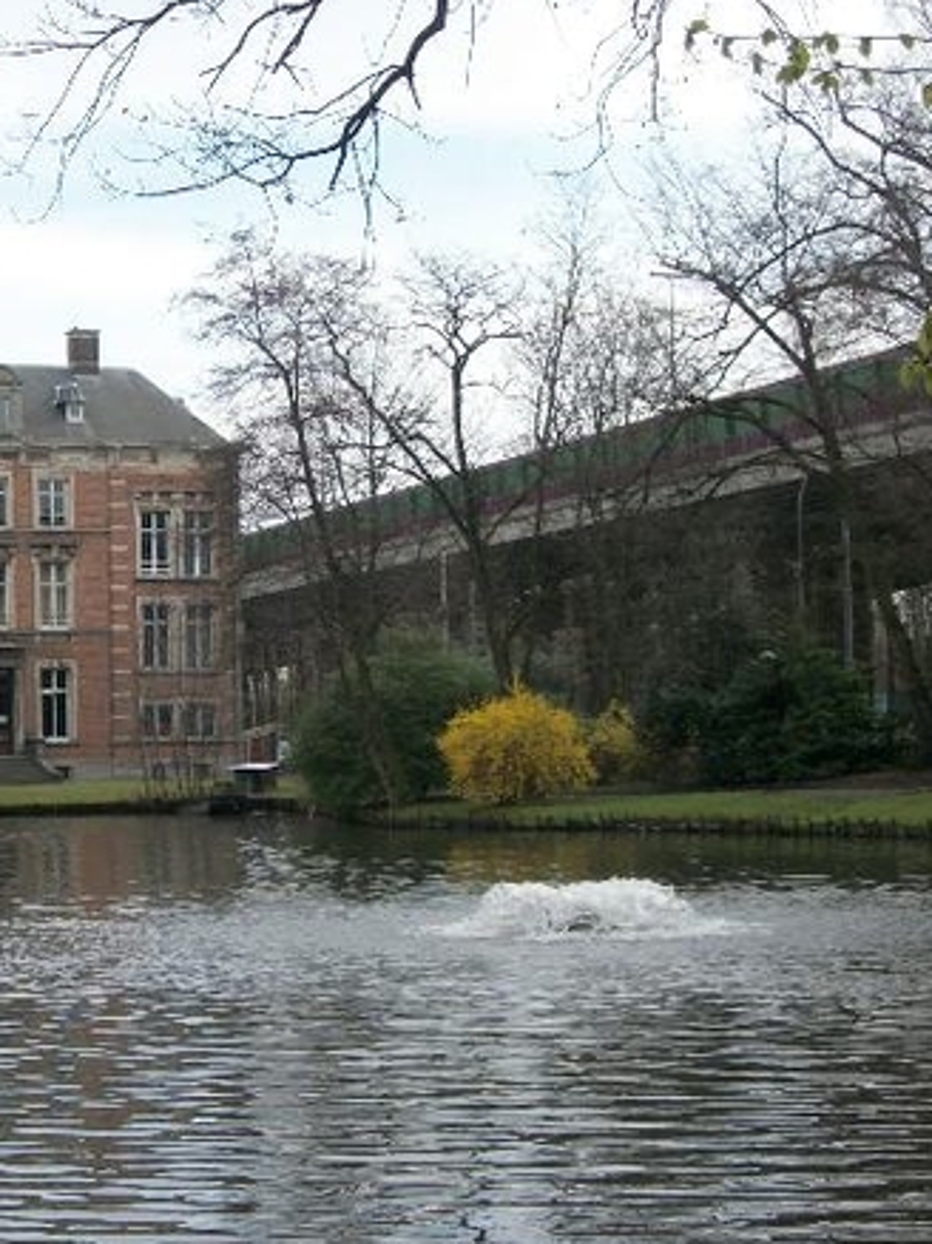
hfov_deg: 17.1
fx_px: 3054
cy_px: 628
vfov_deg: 23.0
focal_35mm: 85
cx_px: 128
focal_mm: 11
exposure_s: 1/400
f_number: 4.1
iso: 80
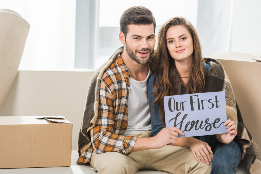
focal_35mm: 135
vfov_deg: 10.2
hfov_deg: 15.2
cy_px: 87
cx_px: 130
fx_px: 979
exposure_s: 1/200
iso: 400
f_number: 5.6
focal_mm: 135
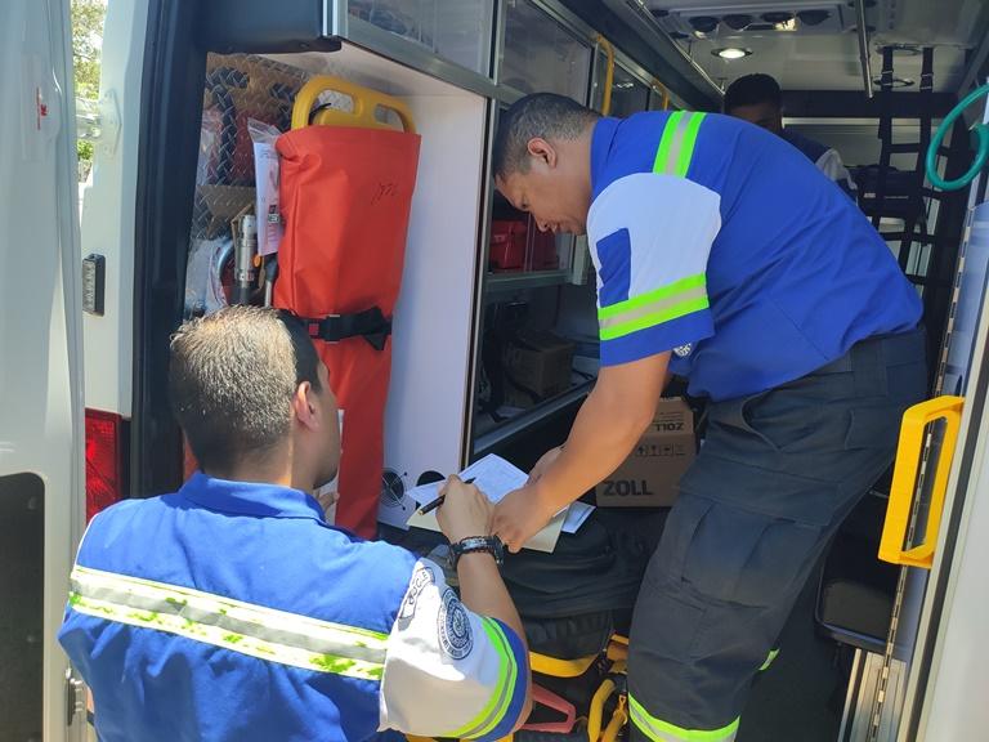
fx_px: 714
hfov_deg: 69.4
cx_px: 494
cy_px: 371
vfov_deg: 54.9
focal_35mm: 25
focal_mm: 6.04
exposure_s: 1/138
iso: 50
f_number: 1.9
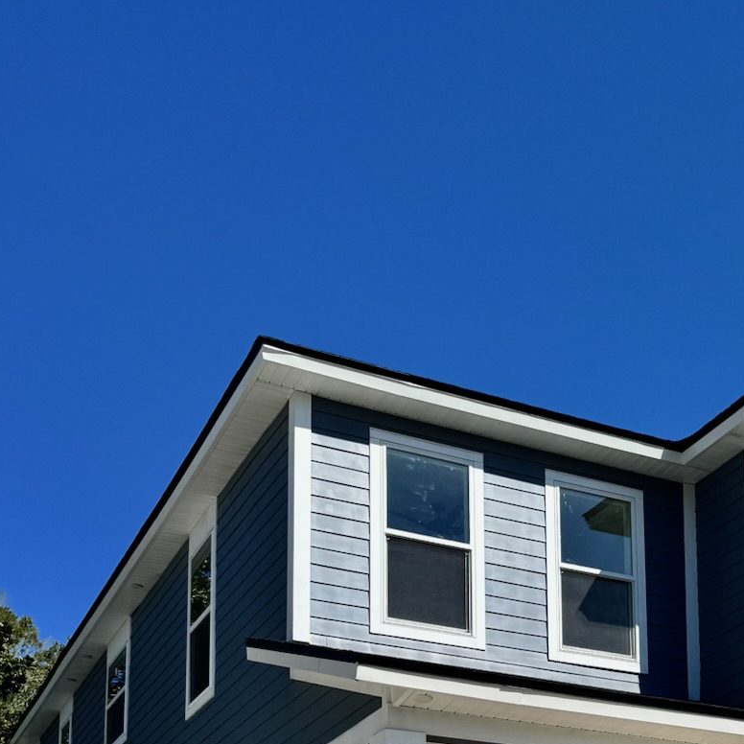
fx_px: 1362
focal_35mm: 56
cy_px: 827
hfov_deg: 29.9
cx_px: 593
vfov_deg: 27.8
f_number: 1.78
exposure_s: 1/7092
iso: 80
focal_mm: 6.76
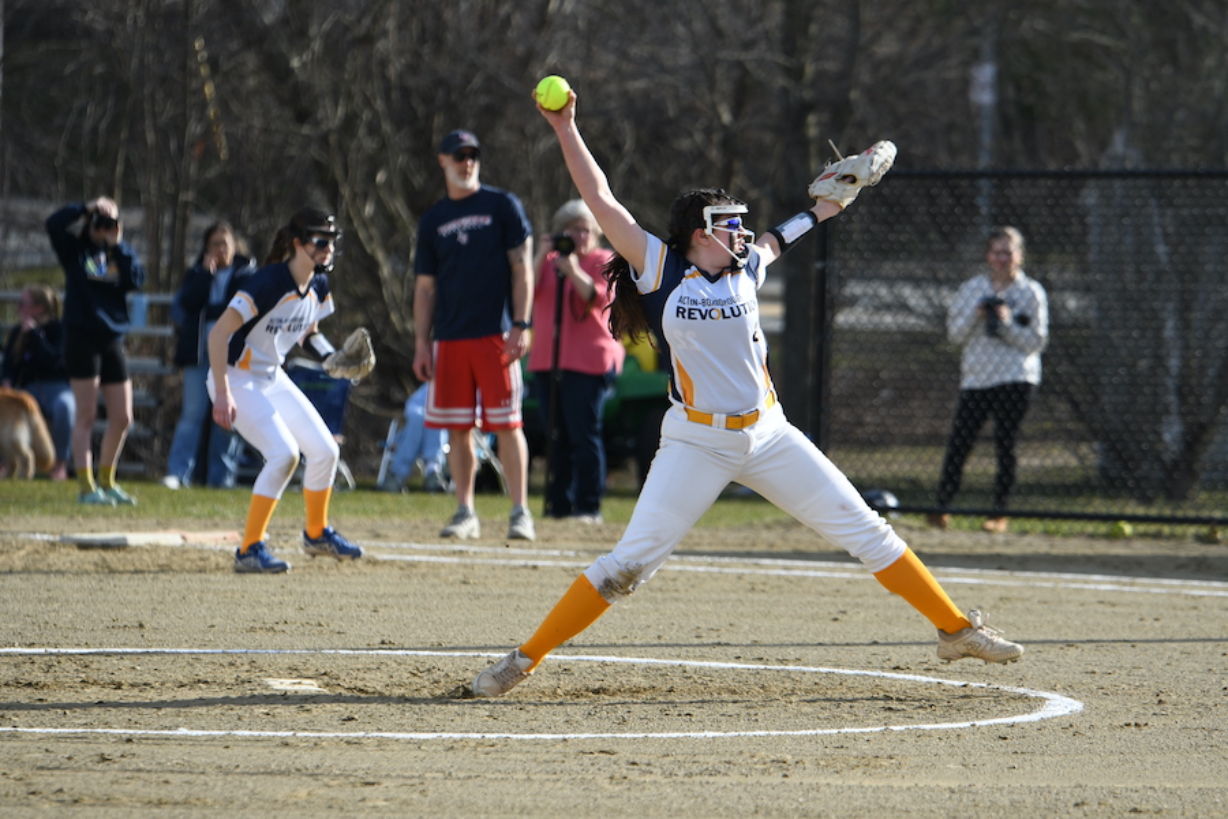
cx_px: 614
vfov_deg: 5.0
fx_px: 9448
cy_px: 410
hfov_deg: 7.4
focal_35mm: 277
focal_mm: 185
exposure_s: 1/2000
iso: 200
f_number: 3.5
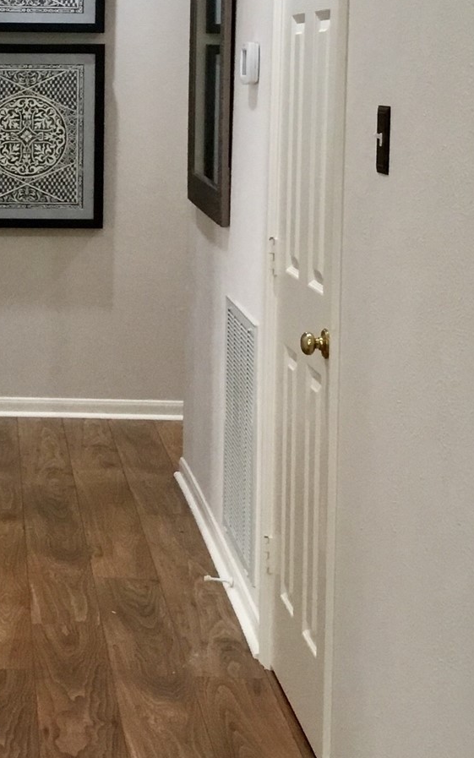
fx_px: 1549
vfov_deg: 26.9
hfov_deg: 16.8
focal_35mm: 75
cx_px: -63
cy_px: 143
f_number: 2.4
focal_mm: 3.3
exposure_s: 1/30
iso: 100
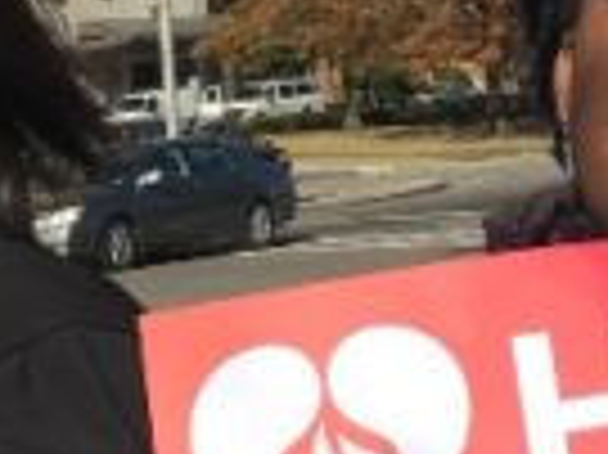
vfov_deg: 11.0
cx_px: 446
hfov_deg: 14.8
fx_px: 2334
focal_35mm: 133
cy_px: 481
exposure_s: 1/3546
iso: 20
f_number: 1.8
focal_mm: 3.99
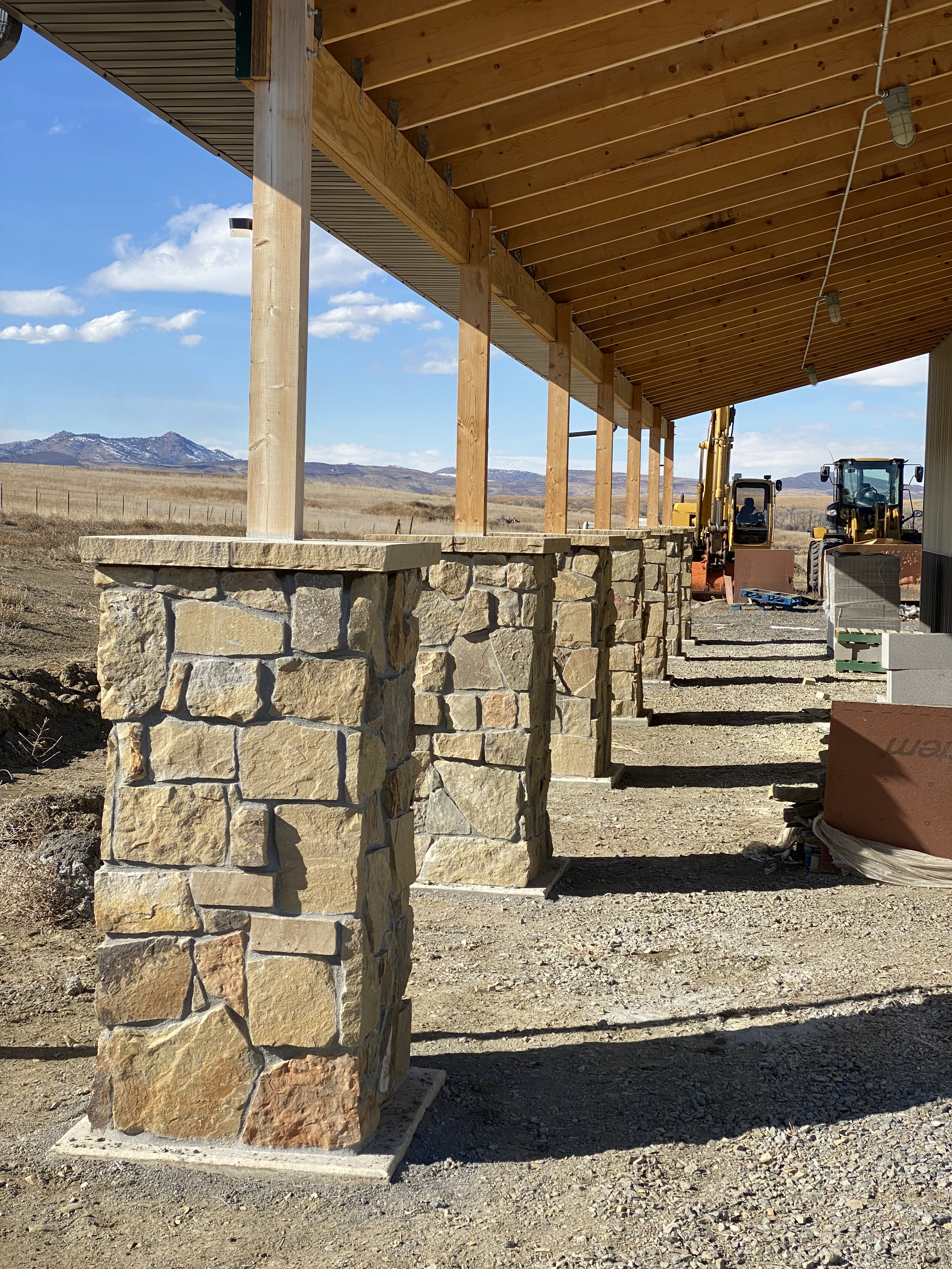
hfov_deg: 28.0
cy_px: 634
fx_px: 1907
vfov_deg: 36.8
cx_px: 476
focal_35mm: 52
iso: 20
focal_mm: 6
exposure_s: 1/1410
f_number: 2
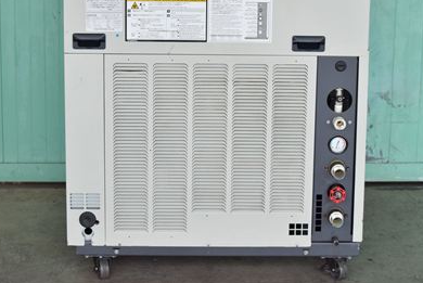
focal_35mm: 106
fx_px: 1243
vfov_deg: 13.0
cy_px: 106
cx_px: 220
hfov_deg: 19.3
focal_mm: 55
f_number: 6.3
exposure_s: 1/320
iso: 1250
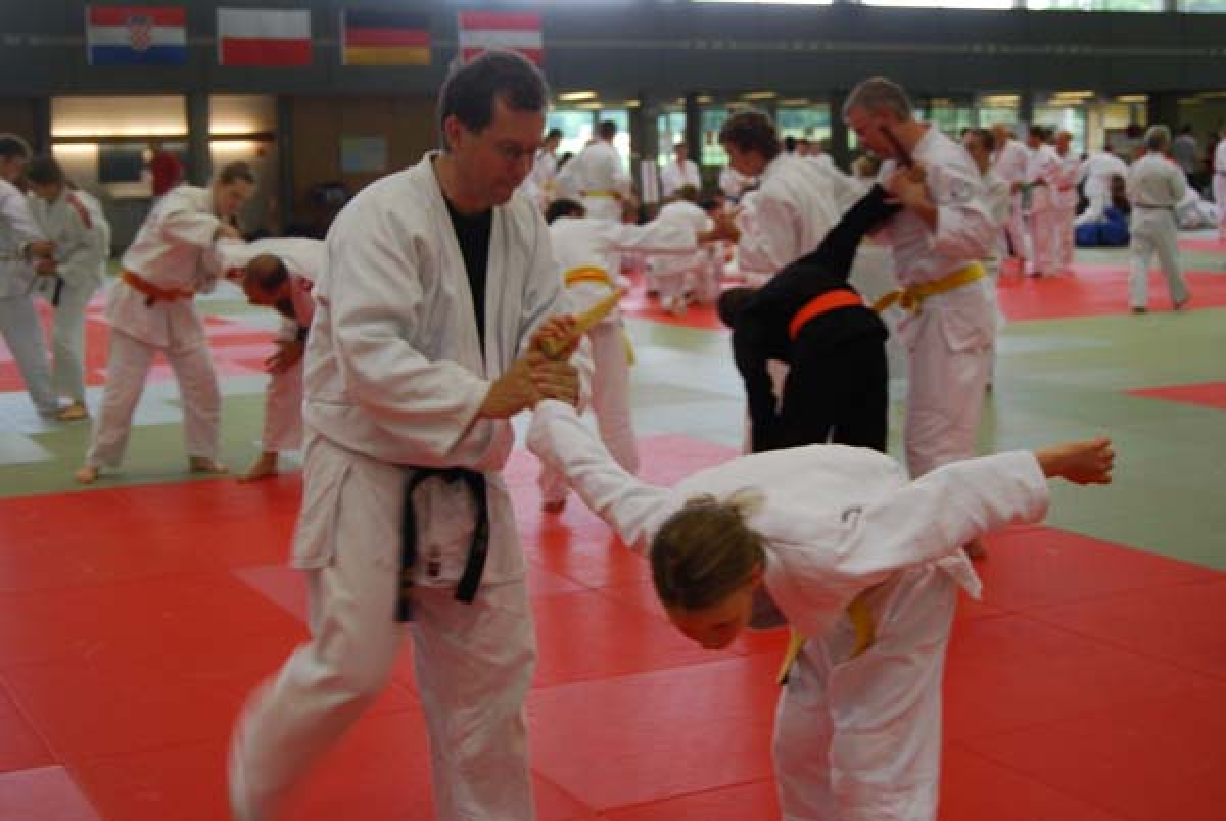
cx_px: 613
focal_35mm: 57
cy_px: 410
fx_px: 1944
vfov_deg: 23.9
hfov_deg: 35.0
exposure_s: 1/30
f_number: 4.8
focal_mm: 38
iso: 250
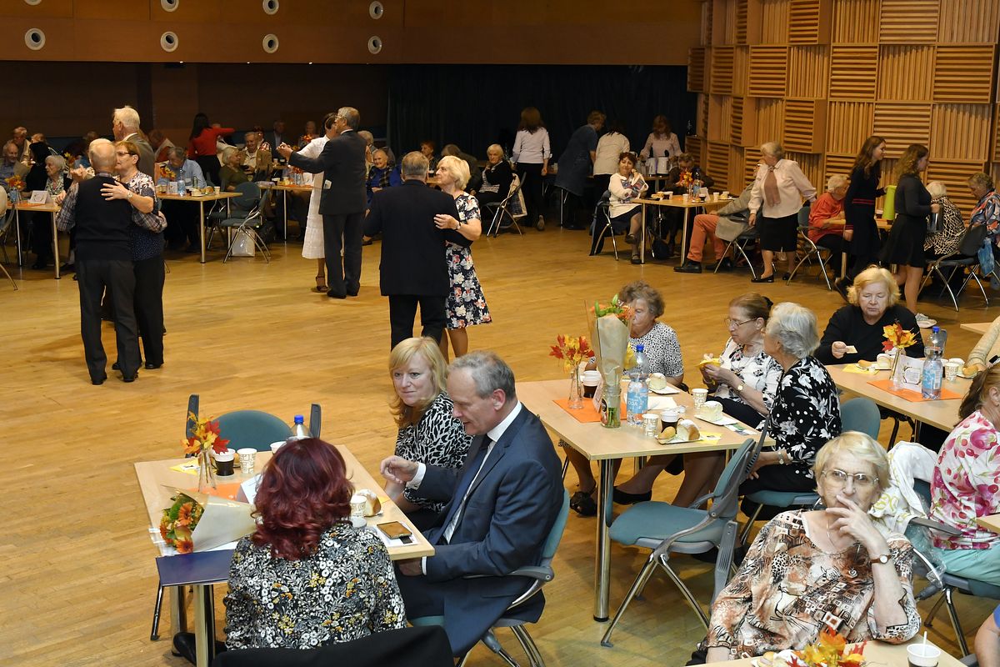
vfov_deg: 28.9
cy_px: 334
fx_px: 1292
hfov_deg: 42.3
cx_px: 500
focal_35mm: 46
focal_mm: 31
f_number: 6.3
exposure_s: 1/100
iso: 1600
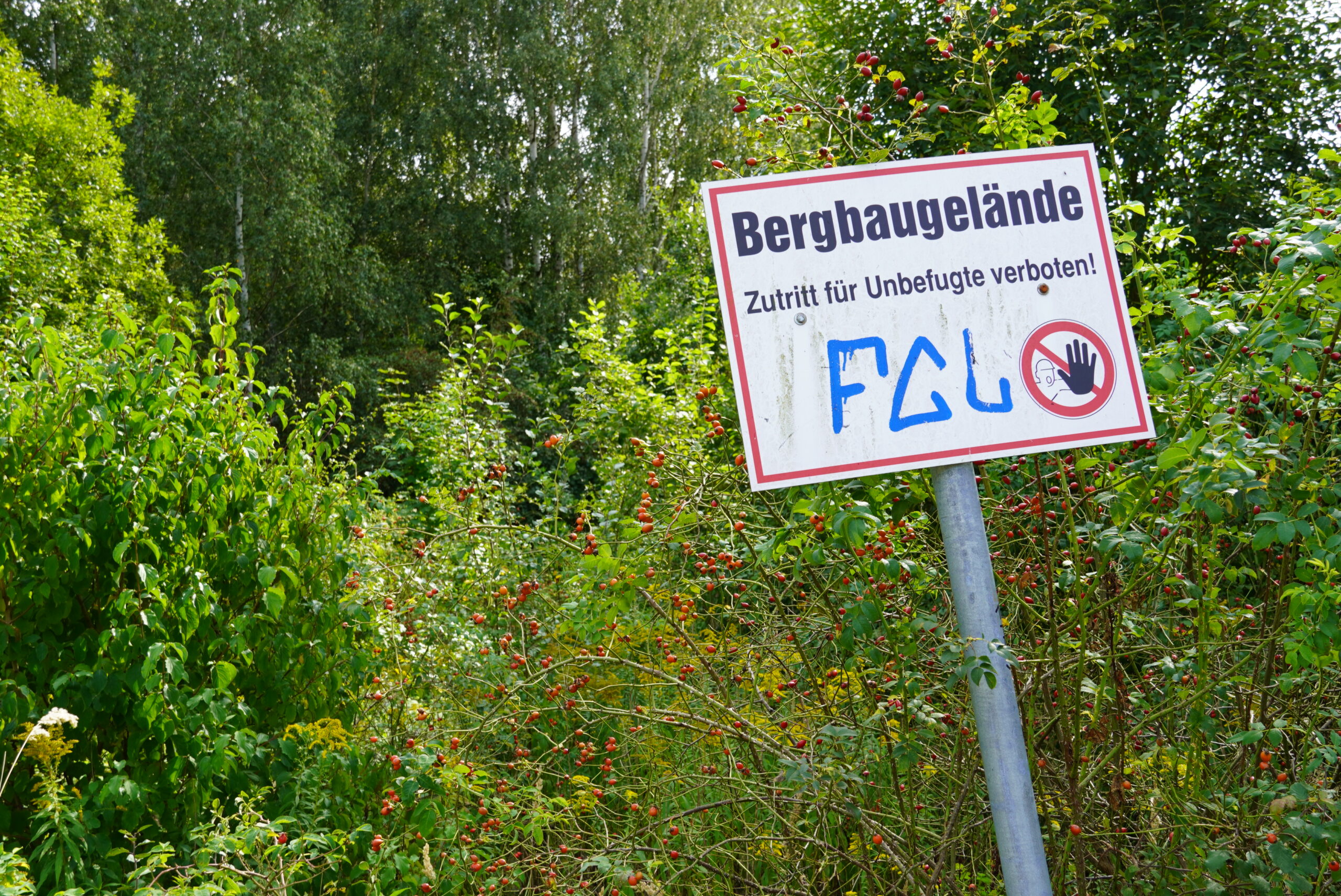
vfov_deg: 34.3
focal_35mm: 39
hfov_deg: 49.5
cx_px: 670
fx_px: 1454
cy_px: 448
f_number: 6.3
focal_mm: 26
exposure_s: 1/100
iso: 100
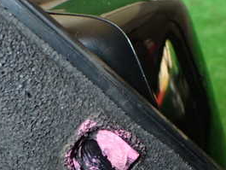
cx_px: 80
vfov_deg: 20.9
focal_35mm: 68
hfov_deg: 28.4
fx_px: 444
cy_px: 171
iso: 500
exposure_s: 1/30
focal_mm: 5.4
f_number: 6.3
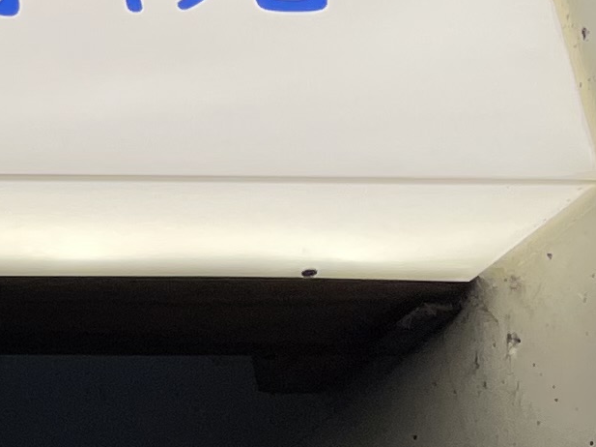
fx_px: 2925
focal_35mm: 170
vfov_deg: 8.7
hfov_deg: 9.3
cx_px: -1178
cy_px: 345
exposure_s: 1/203
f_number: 1.6
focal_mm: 4.2
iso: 32
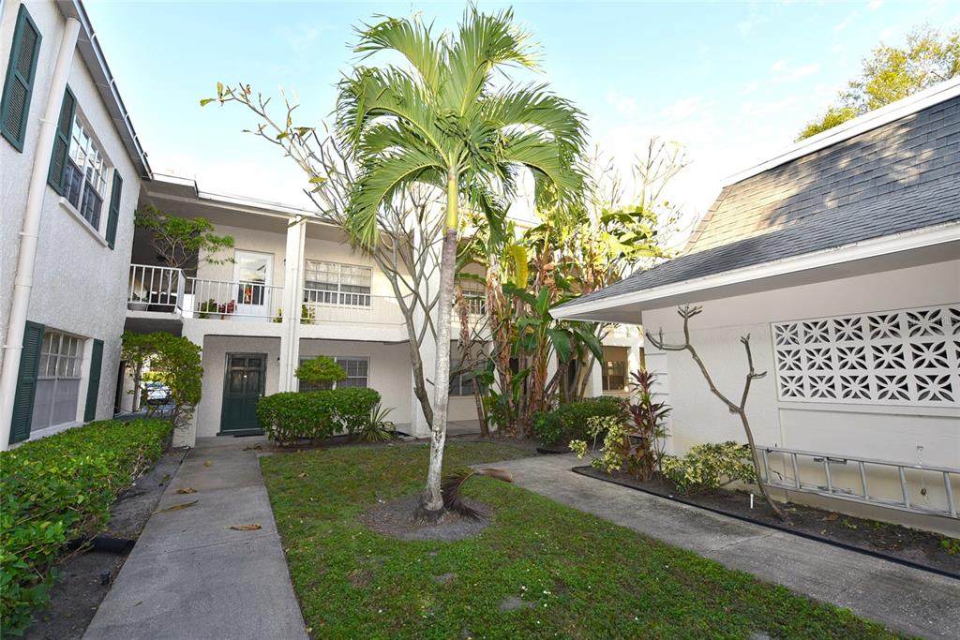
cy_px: 320
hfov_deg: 96.7
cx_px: 480
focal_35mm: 16
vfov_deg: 73.8
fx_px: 427
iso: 140
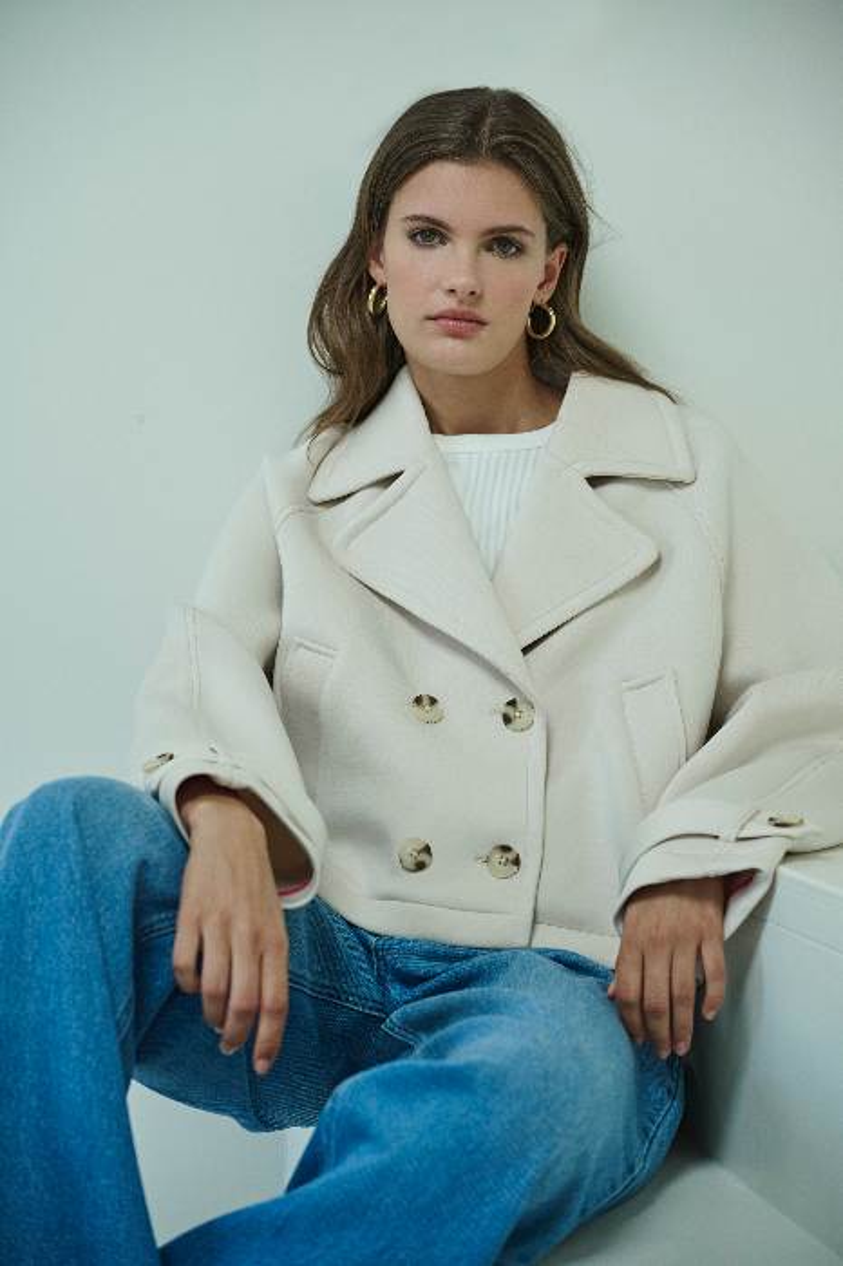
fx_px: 2566
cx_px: 422
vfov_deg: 27.7
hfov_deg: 18.7
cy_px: 633
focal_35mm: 73
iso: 500
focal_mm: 73
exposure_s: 1/160
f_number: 4
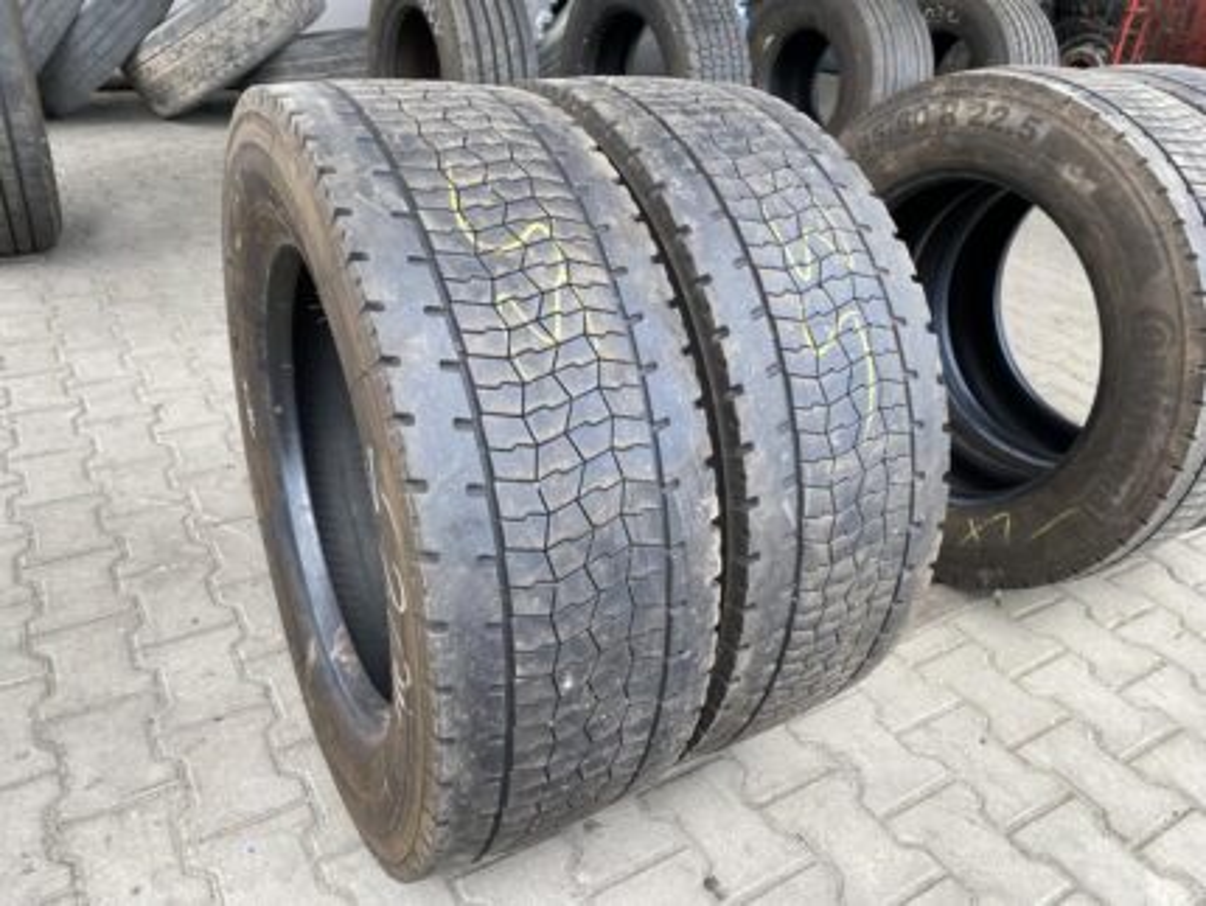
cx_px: 603
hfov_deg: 67.3
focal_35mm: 26
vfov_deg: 53.1
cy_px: 453
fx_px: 906
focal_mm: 4.25
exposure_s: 1/158
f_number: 1.8
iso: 32
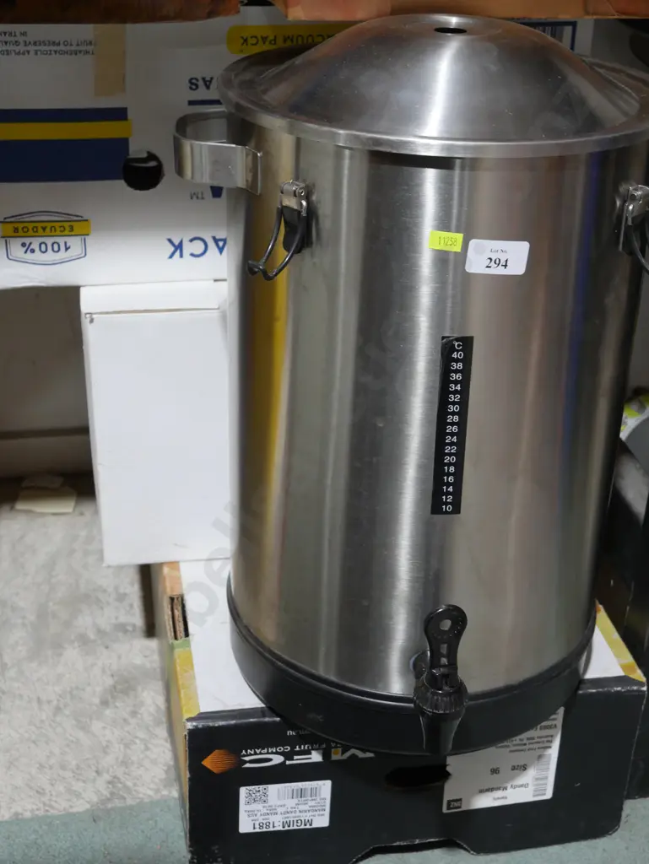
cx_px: 324
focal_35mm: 50
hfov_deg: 29.1
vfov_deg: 38.2
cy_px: 432
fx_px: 1249
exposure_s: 1/60
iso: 1000
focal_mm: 25
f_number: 5.3
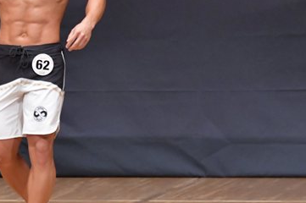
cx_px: -9
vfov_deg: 2.2
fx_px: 5197
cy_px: 67
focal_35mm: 612
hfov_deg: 3.4
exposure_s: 1/400
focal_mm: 190
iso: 6400
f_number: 5.6
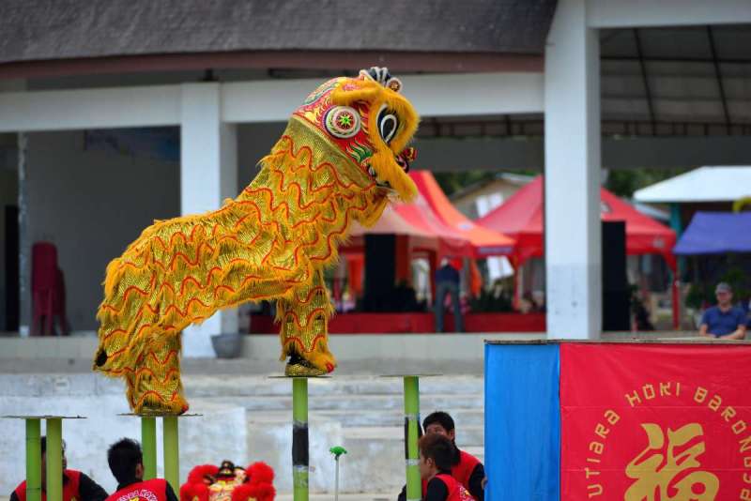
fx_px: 4174
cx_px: 376
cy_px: 250
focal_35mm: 200
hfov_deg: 10.3
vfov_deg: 6.9
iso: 100
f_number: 4
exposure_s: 1/200
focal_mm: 200
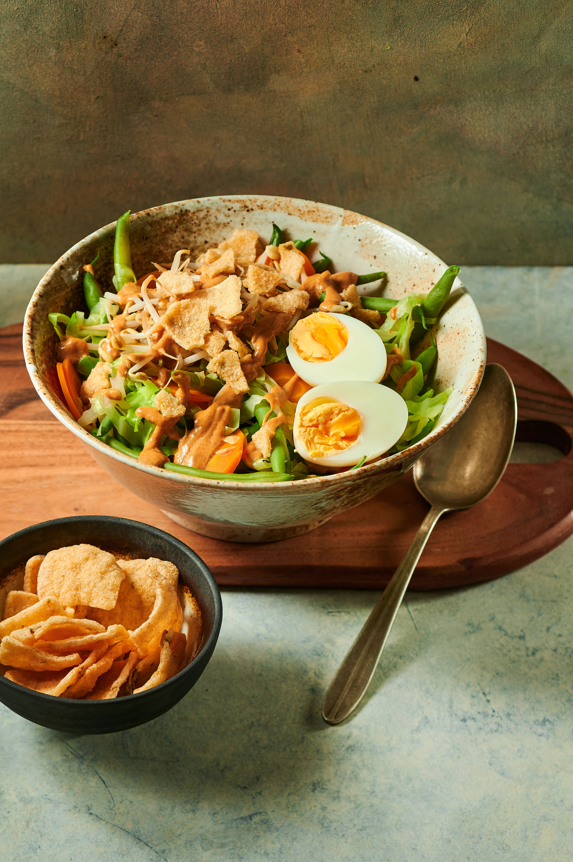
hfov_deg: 16.1
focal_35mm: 85
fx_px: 2032
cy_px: 431
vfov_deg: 23.9
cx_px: 286
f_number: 7.1
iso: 100
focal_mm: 85
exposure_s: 1/125
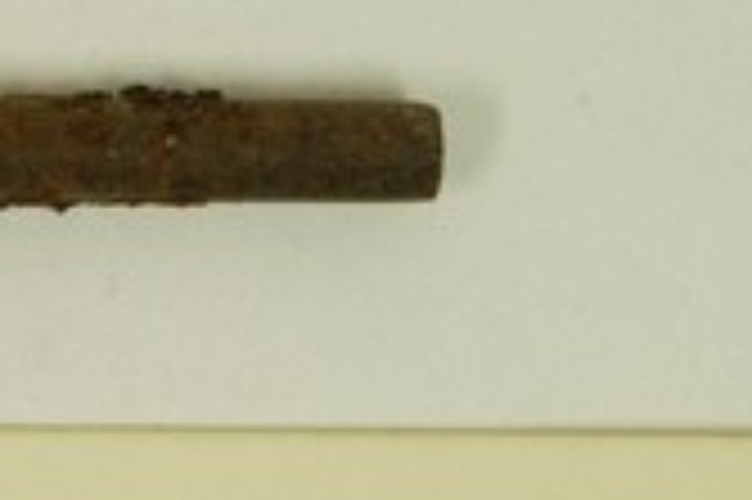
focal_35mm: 344
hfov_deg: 5.9
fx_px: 7179
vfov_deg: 4.0
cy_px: 146
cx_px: -405
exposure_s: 1/30
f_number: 8
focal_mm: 60
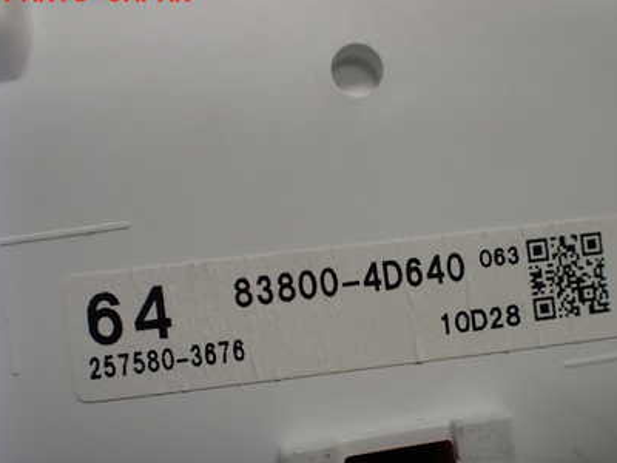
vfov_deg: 31.8
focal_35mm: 45
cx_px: 373
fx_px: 802
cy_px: 319
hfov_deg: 41.9
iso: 125
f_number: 2.3
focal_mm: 5.4
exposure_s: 1/125
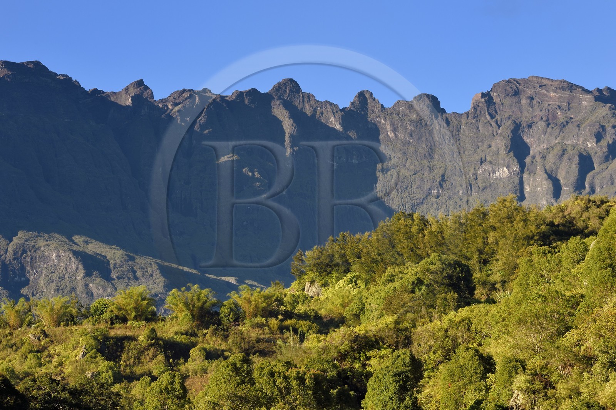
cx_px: 308
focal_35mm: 145
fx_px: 2480
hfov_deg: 14.2
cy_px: 205
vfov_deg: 9.5
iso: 200
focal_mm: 145
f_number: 10
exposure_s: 1/250
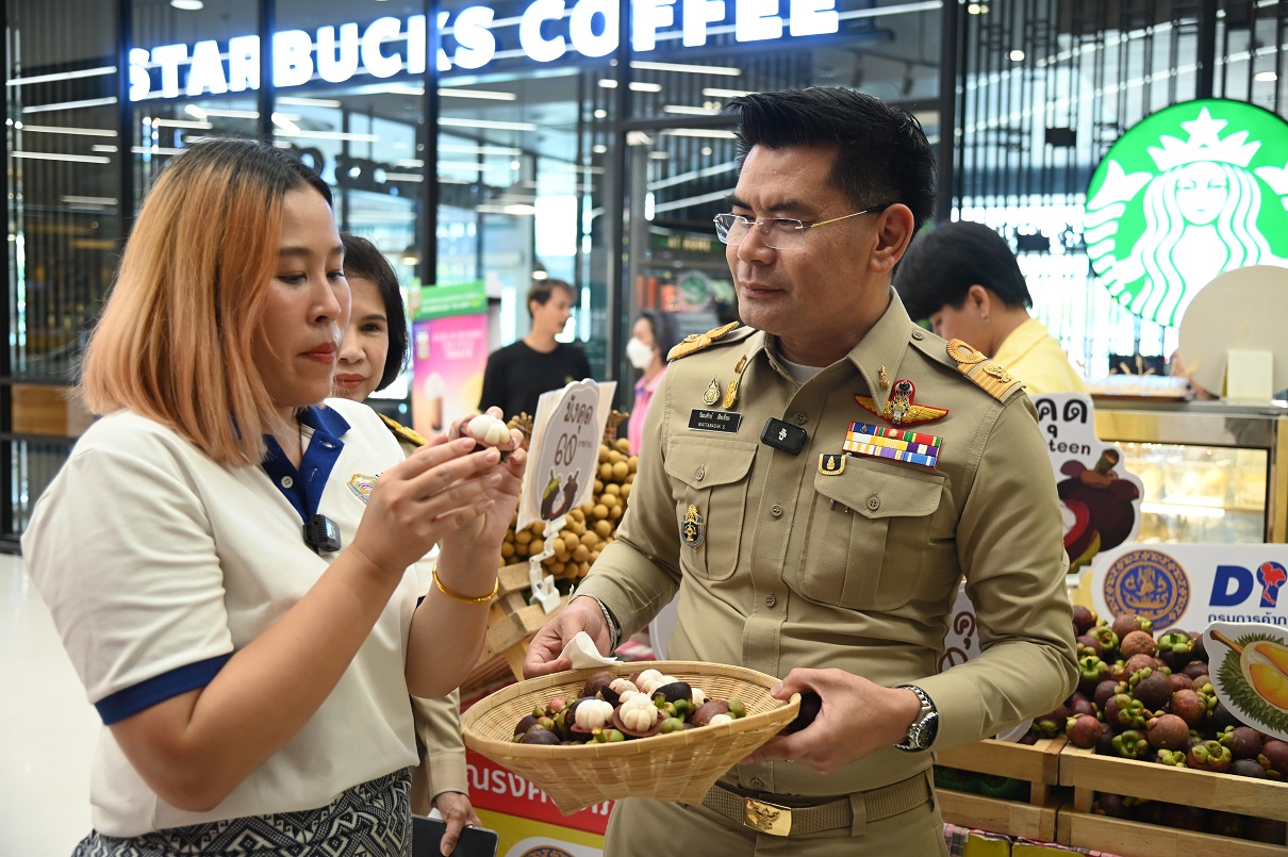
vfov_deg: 35.0
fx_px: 1359
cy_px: 428
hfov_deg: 50.7
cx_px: 644
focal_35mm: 38
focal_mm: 38
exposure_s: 1/125
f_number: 4
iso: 1800
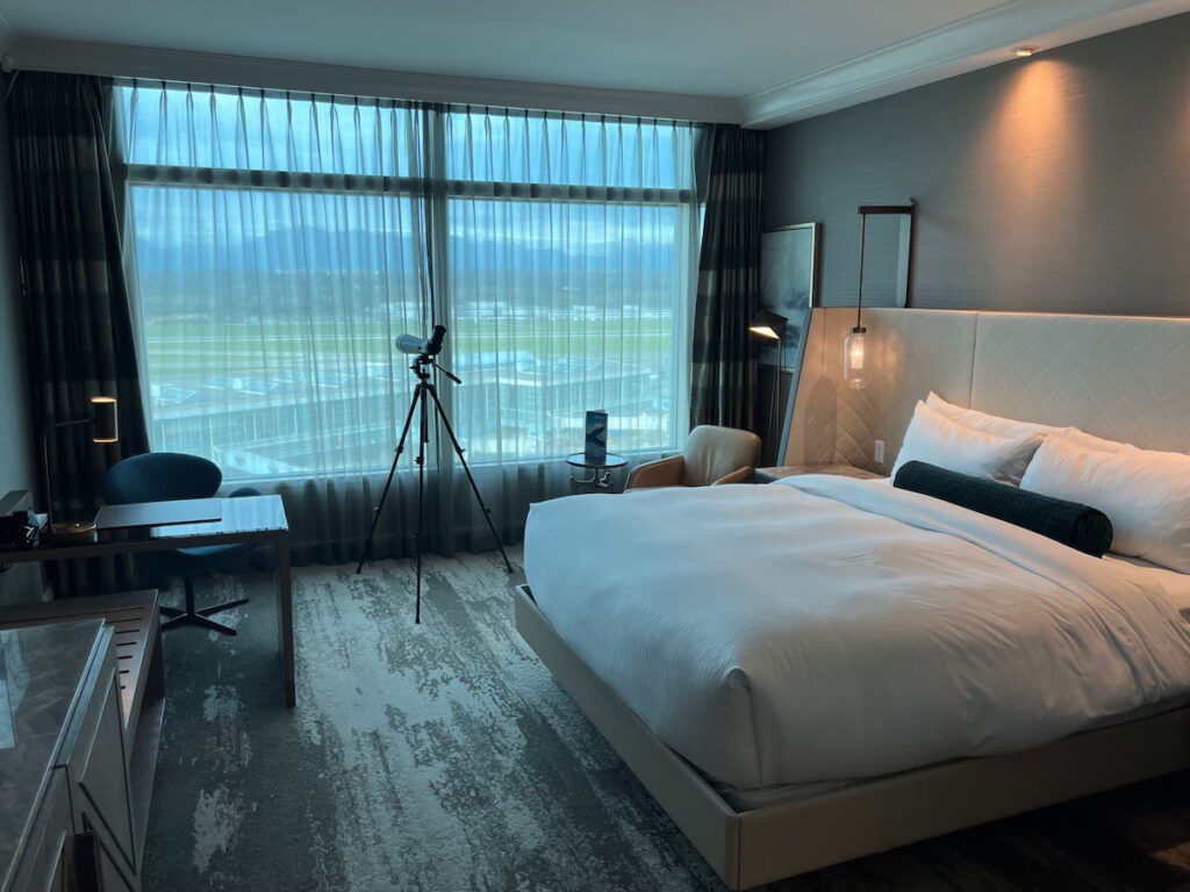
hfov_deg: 67.3
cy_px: 446
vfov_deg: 53.1
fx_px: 894
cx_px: 595
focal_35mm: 26
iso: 50
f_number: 1.5
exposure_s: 1/120
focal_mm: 5.7
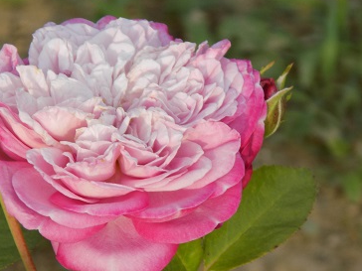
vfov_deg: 2.5
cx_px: 139
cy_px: 164
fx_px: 6160
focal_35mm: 589
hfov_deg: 3.4
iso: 80
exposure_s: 1/125
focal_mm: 79.5
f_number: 5.9
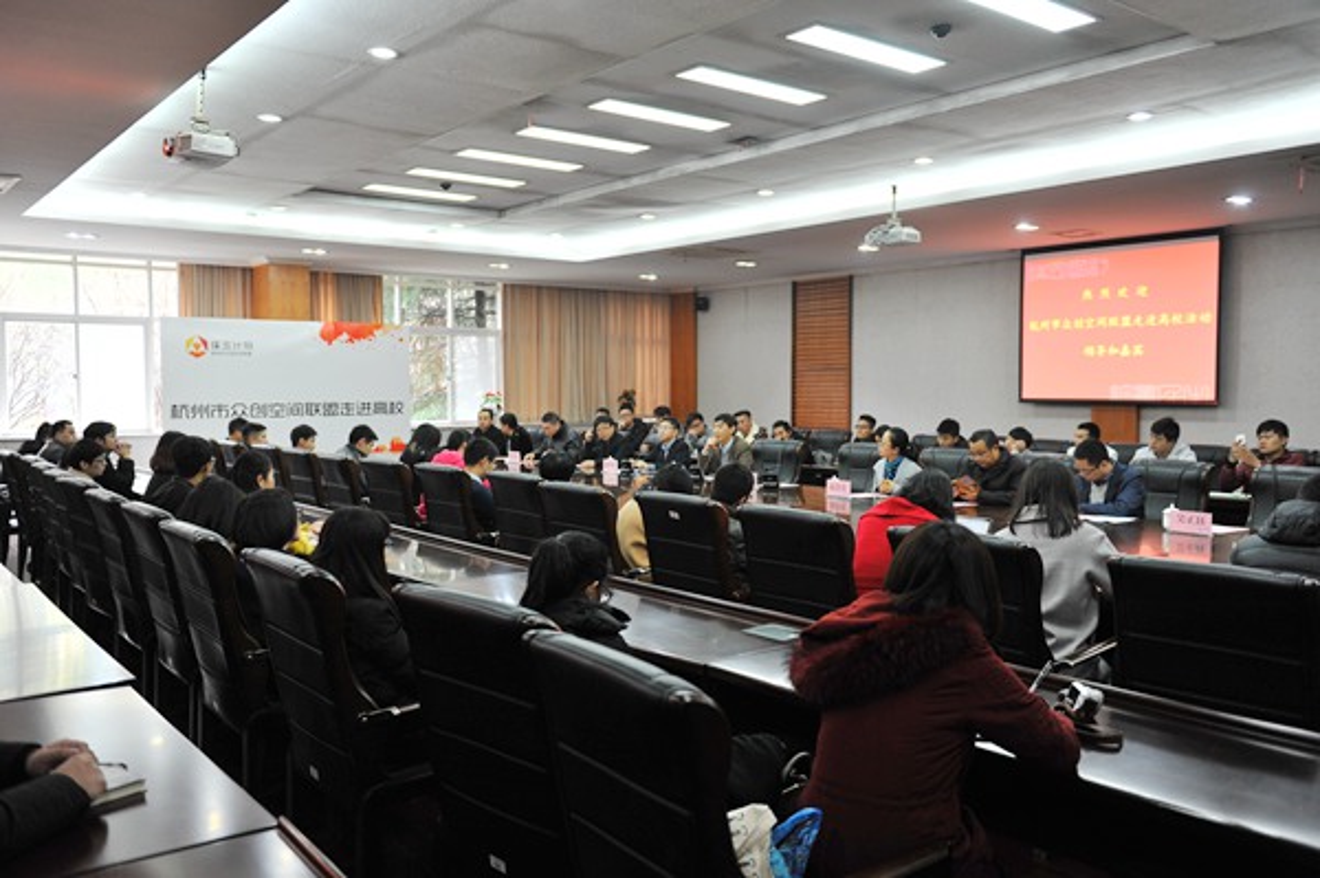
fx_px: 1136
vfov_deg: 42.3
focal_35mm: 31
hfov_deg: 60.3
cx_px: 660
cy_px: 439
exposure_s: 1/60
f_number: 3.2
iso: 640
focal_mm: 31
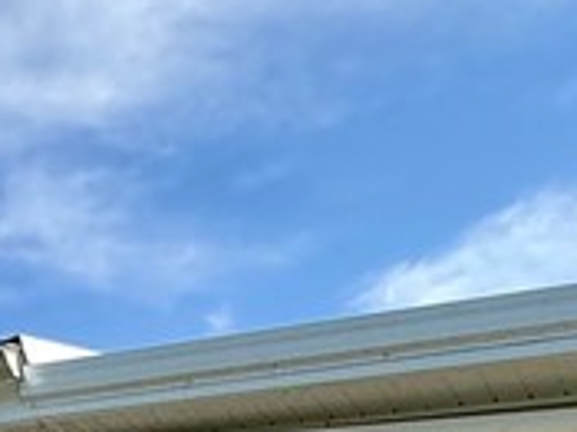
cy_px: 877
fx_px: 1366
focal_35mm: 82
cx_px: 89
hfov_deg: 23.4
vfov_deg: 14.7
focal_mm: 2.22
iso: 50
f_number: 2.2
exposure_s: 1/830
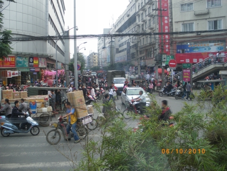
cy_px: 86
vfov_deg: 39.7
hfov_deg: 51.4
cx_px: 114
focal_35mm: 36
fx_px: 236
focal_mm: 6.3
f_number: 3.5
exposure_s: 1/80
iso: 80
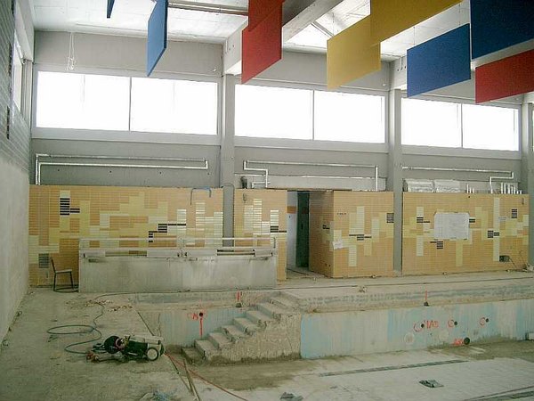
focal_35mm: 37
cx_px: 267
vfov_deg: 38.7
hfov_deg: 50.1
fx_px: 571
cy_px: 200
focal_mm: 7.6
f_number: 2.6
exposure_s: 1/100
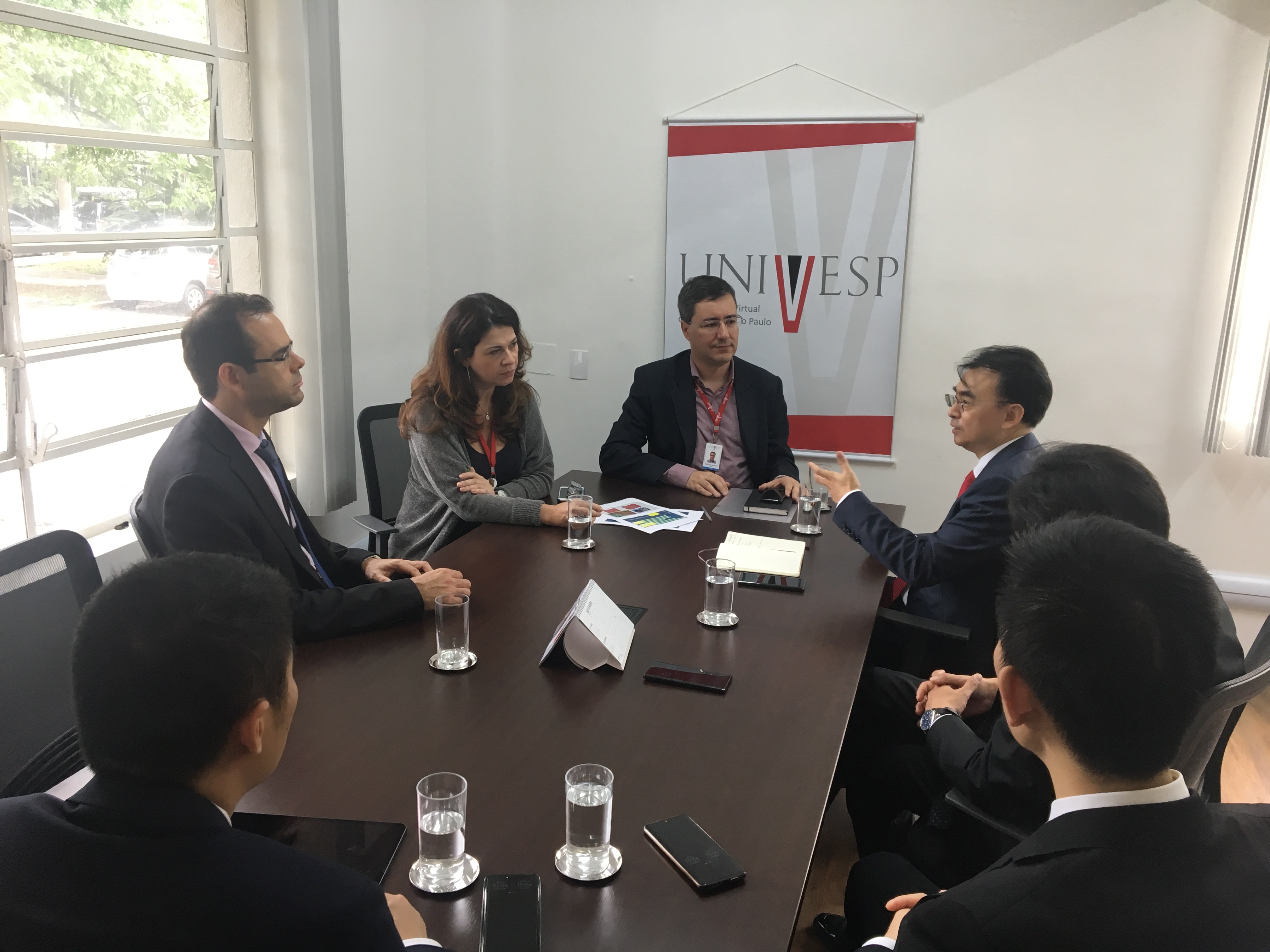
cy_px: 476
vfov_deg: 48.2
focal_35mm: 29
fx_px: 1064
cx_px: 635
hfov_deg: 61.7
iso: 64
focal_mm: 4.15
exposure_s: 1/30
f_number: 2.2
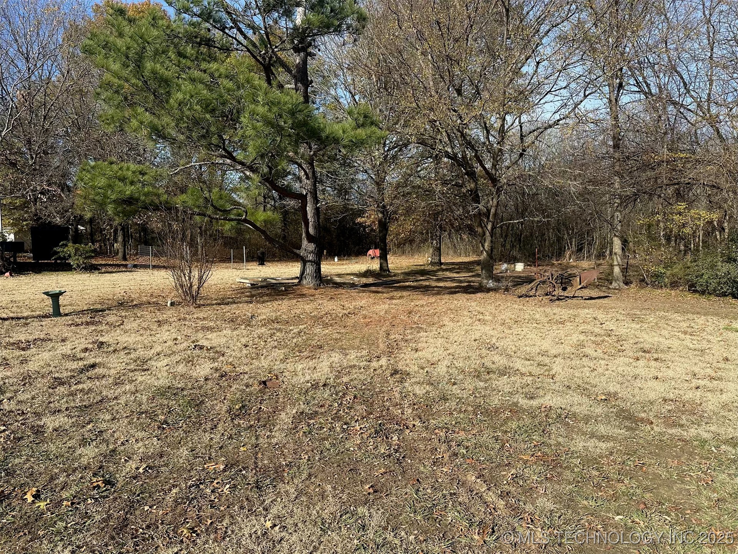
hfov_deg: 71.6
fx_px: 512
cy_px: 277
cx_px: 369
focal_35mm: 24
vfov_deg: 56.8
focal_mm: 6.86
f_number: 1.78
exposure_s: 1/3247
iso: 80
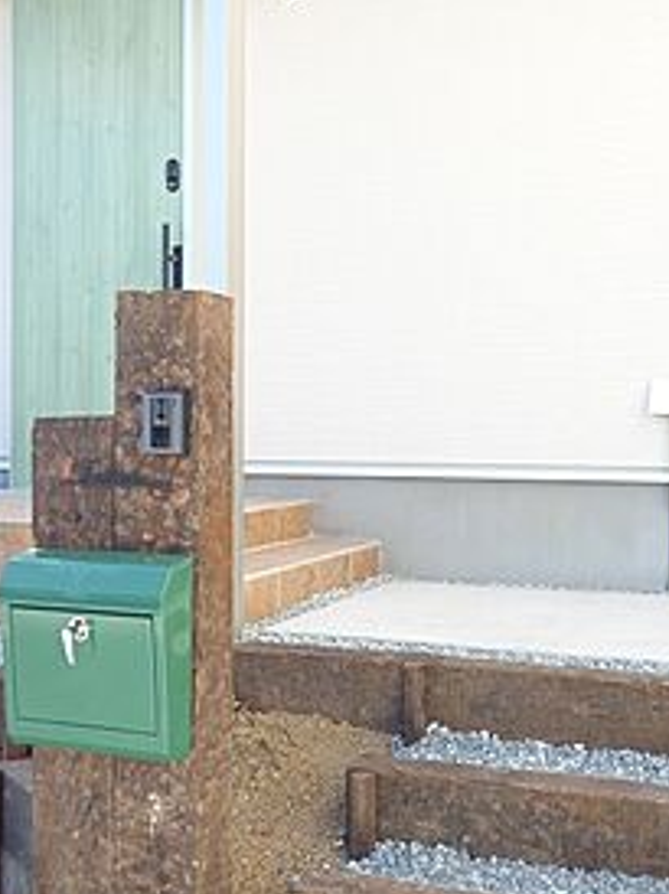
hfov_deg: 32.1
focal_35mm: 45
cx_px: 379
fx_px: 1161
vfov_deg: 42.1
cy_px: 442
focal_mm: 5.97
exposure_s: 1/250
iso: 100
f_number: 3.4
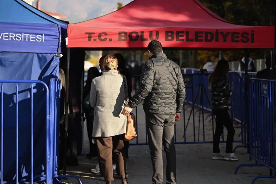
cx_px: 138
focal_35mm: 98
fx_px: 751
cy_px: 92
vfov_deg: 14.0
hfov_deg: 20.8
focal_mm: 98
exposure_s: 1/5000
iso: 800
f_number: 2.8
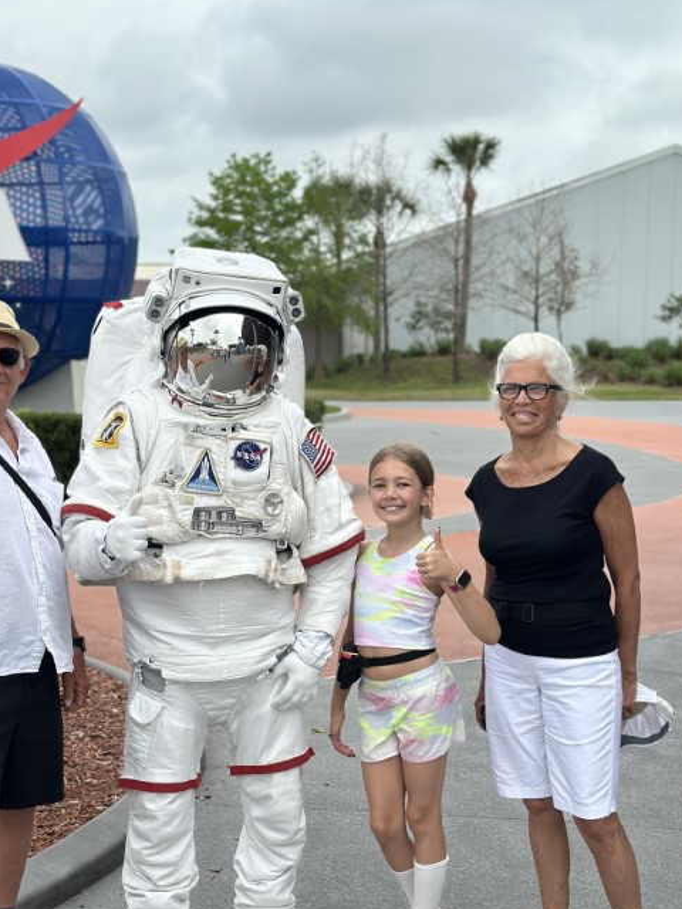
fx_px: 1576
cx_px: 264
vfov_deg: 32.1
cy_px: 530
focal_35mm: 60
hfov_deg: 24.4
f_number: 1.78
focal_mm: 6.86
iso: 80
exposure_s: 1/2028
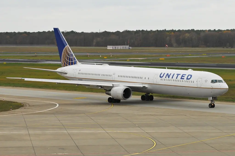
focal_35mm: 135
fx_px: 881
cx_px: 118
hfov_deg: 15.2
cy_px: 78
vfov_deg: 10.2
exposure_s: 1/160
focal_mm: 90
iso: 200
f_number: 6.3
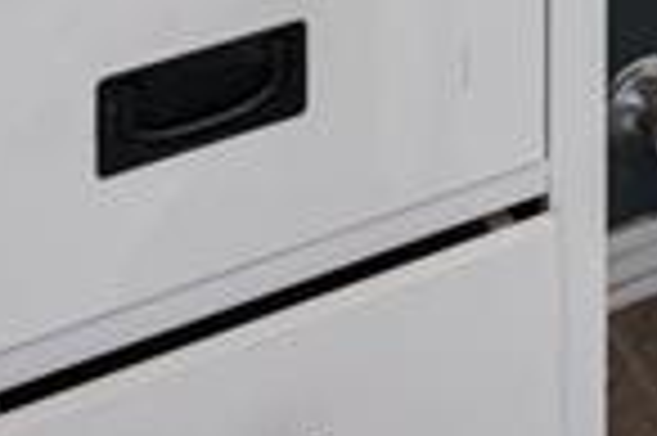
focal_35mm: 105
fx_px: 1914
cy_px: -1065
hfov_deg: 17.9
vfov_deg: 9.0
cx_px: 909
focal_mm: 15
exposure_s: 5
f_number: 11
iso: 100
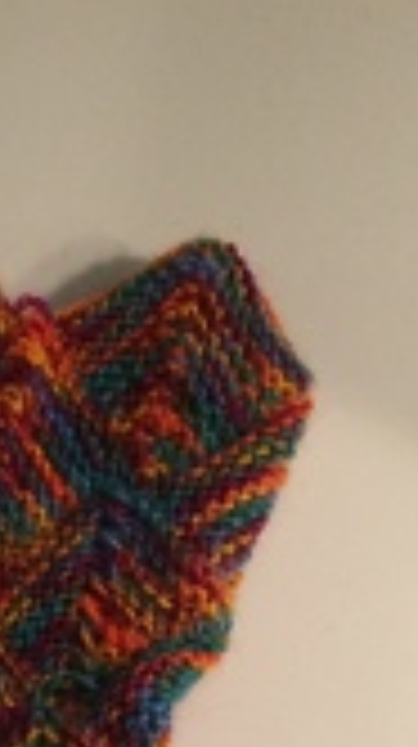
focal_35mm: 89
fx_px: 1759
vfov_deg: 21.4
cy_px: 1008
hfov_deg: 13.5
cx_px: 139
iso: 200
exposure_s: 1/33
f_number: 2.2
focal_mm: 4.15
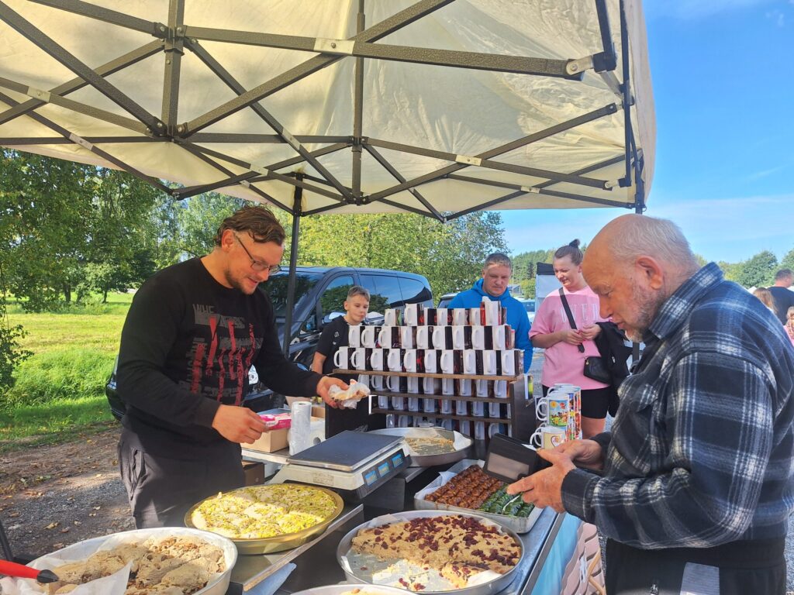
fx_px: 528
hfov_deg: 73.9
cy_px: 298
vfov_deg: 58.9
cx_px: 397
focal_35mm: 23
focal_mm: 5.54
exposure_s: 1/921
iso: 40
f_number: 1.8
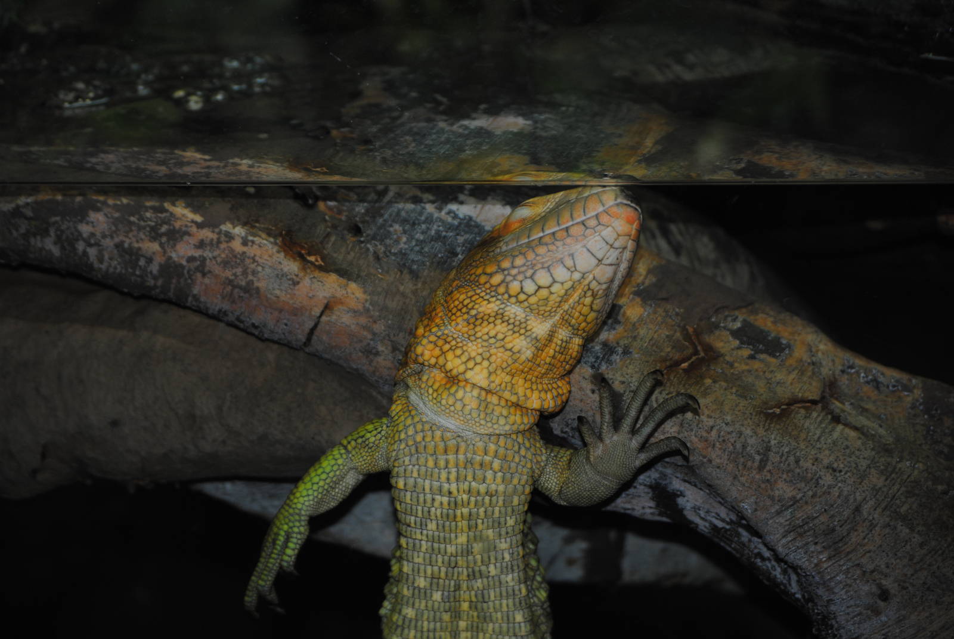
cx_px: 477
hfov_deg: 21.9
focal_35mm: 93
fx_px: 2467
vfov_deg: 14.7
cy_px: 320
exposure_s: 1/60
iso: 200
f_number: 4.2
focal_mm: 62
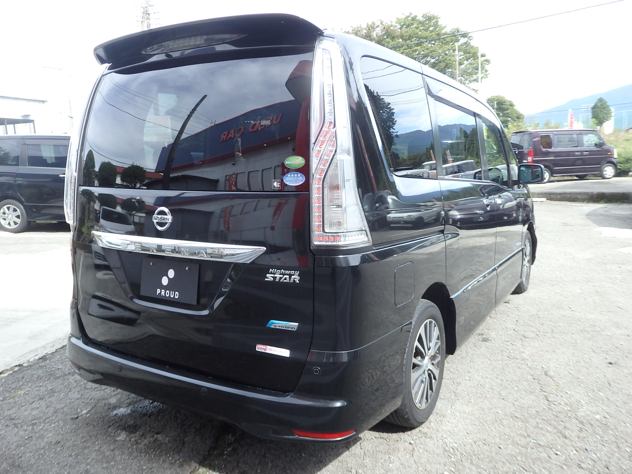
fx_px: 493
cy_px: 237
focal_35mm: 27
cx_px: 316
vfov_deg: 51.4
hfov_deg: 65.3
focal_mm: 5
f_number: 9
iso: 125
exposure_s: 1/320
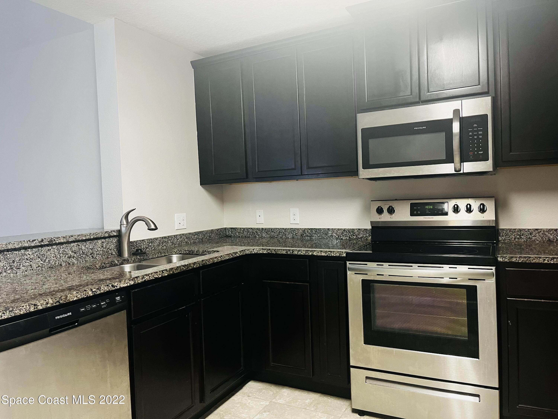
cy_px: 210
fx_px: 419
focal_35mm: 26
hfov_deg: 67.3
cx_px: 279
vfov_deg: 53.1
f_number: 1.6
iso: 250
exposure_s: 1/41
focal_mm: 5.1
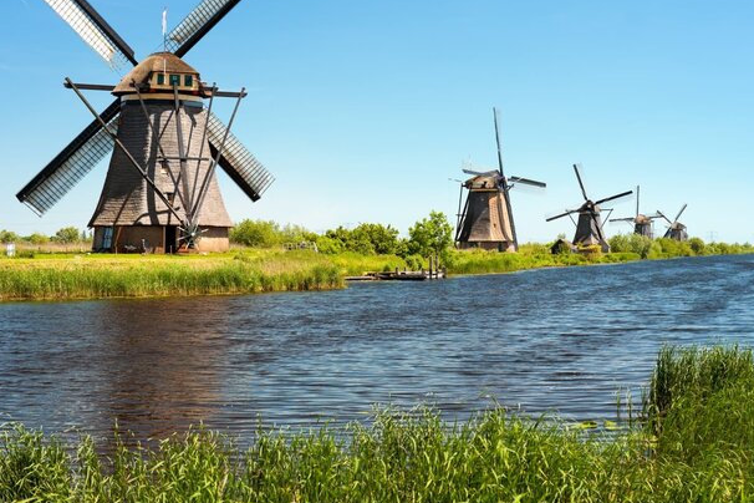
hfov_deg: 30.4
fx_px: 1382
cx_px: 448
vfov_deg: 20.6
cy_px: 185
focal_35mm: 66
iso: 100
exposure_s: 1/60
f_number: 8
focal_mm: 50
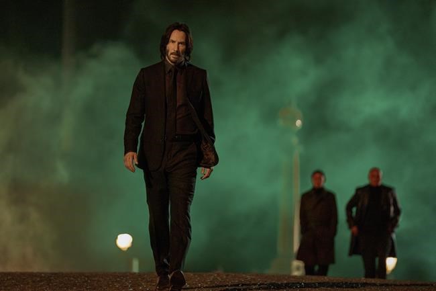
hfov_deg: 11.0
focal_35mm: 187
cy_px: 146
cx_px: 218
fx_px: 2264
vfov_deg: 7.3
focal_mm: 187
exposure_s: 1/200
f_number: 2.8
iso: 2000
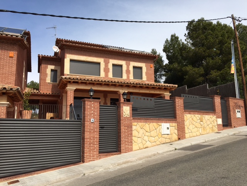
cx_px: 124
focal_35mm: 29
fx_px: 207
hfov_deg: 61.7
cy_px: 93
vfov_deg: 48.2
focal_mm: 4.15
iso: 25
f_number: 2.2
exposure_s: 1/2198
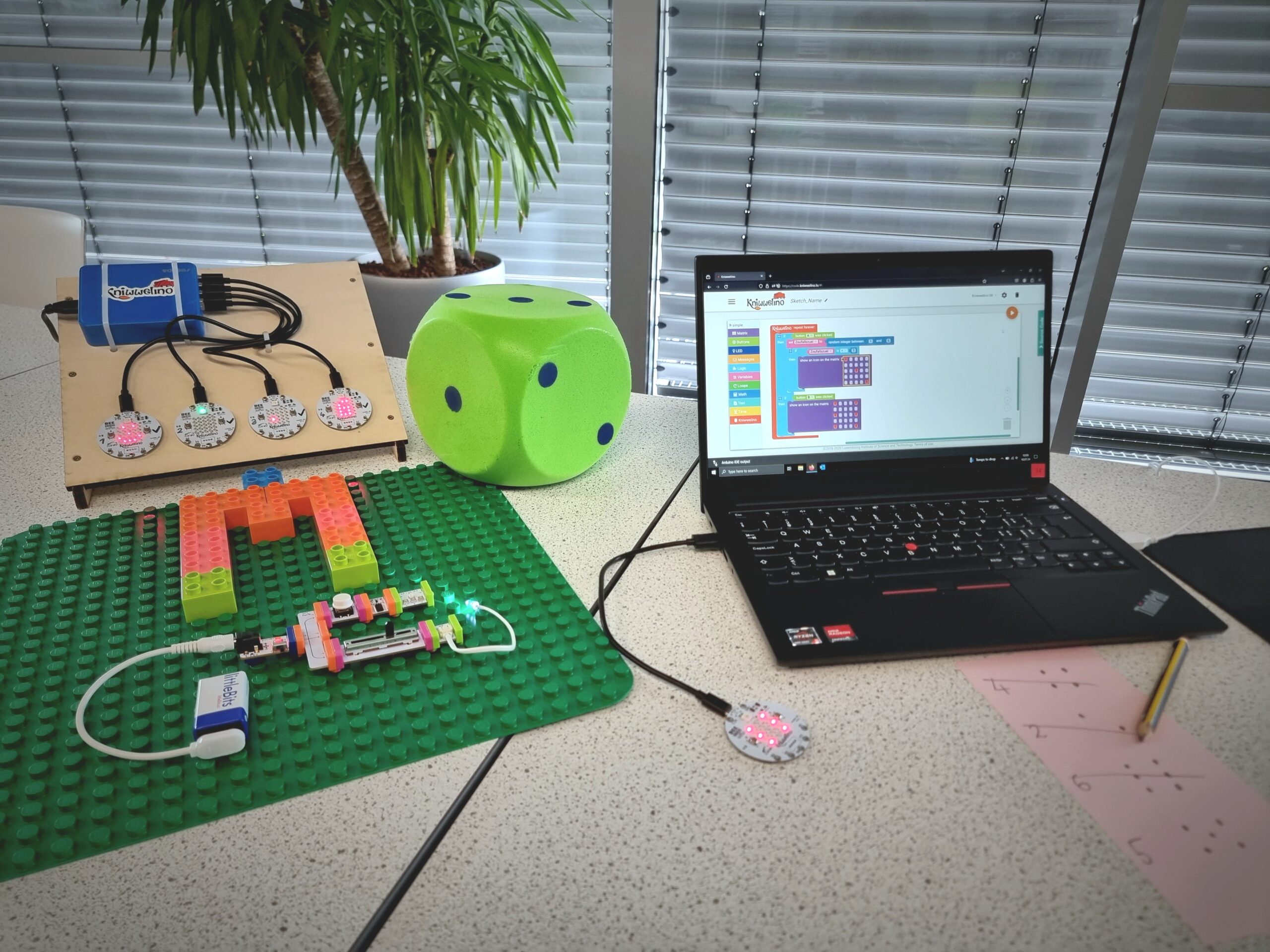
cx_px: 635
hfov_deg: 71.6
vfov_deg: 56.8
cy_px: 476
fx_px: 881
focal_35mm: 24
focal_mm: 6.7
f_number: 1.8
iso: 200
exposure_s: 1/100
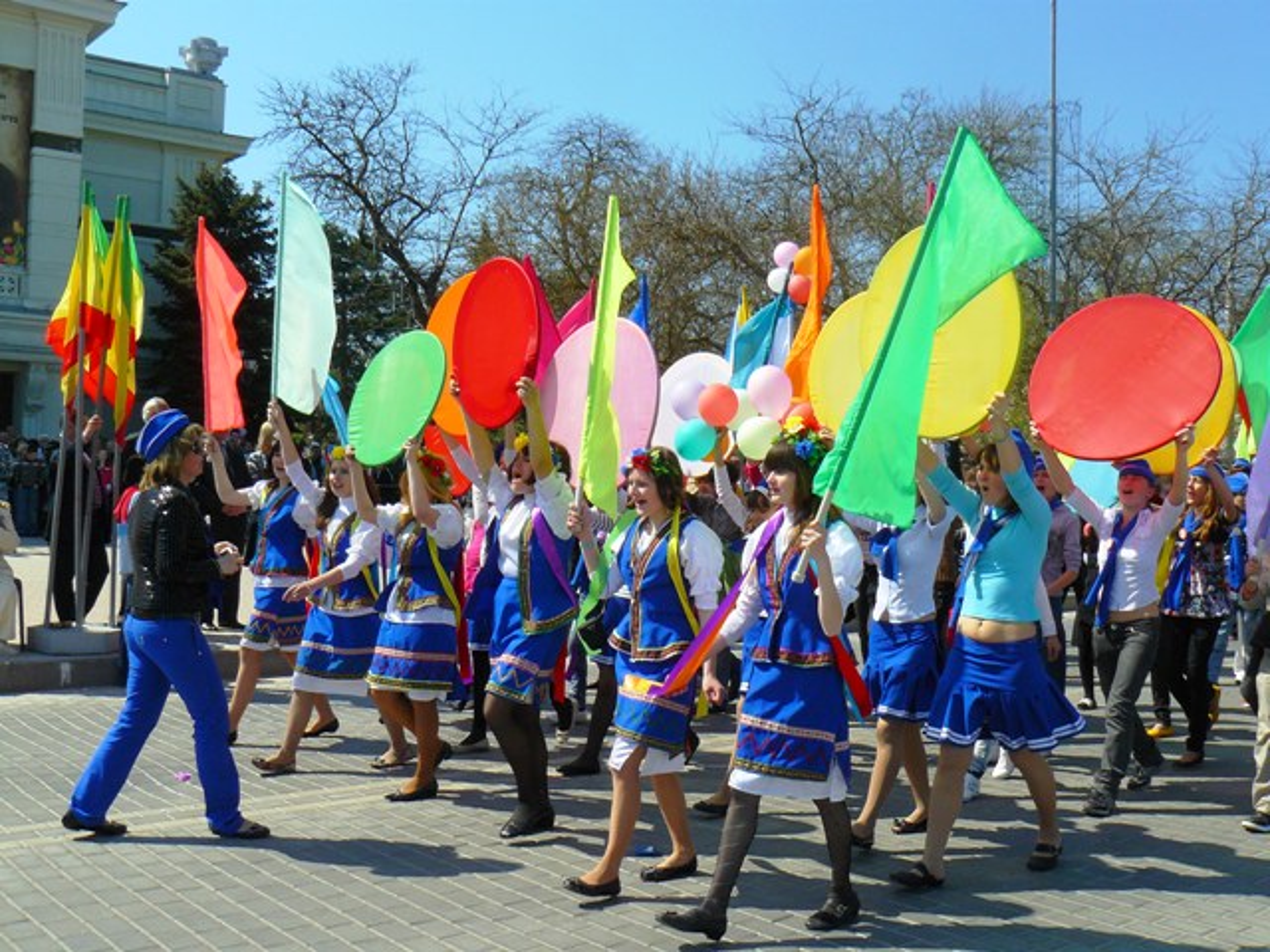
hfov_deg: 51.4
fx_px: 1321
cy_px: 476
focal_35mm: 36
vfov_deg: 39.7
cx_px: 635
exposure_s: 1/400
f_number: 6.3
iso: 100
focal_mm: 6
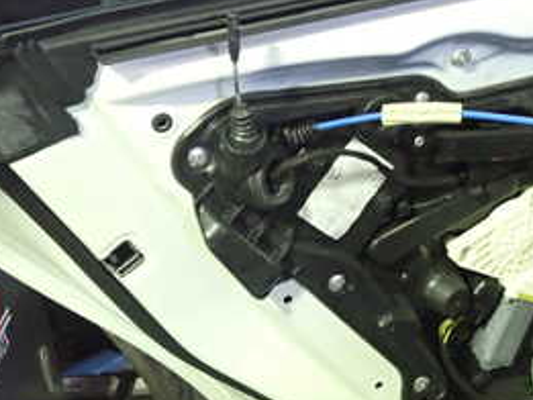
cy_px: 133
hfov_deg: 27.9
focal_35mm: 69
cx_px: 370
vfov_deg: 21.2
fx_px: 1063
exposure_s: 1/30
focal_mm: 5.4
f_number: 2.3
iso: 640
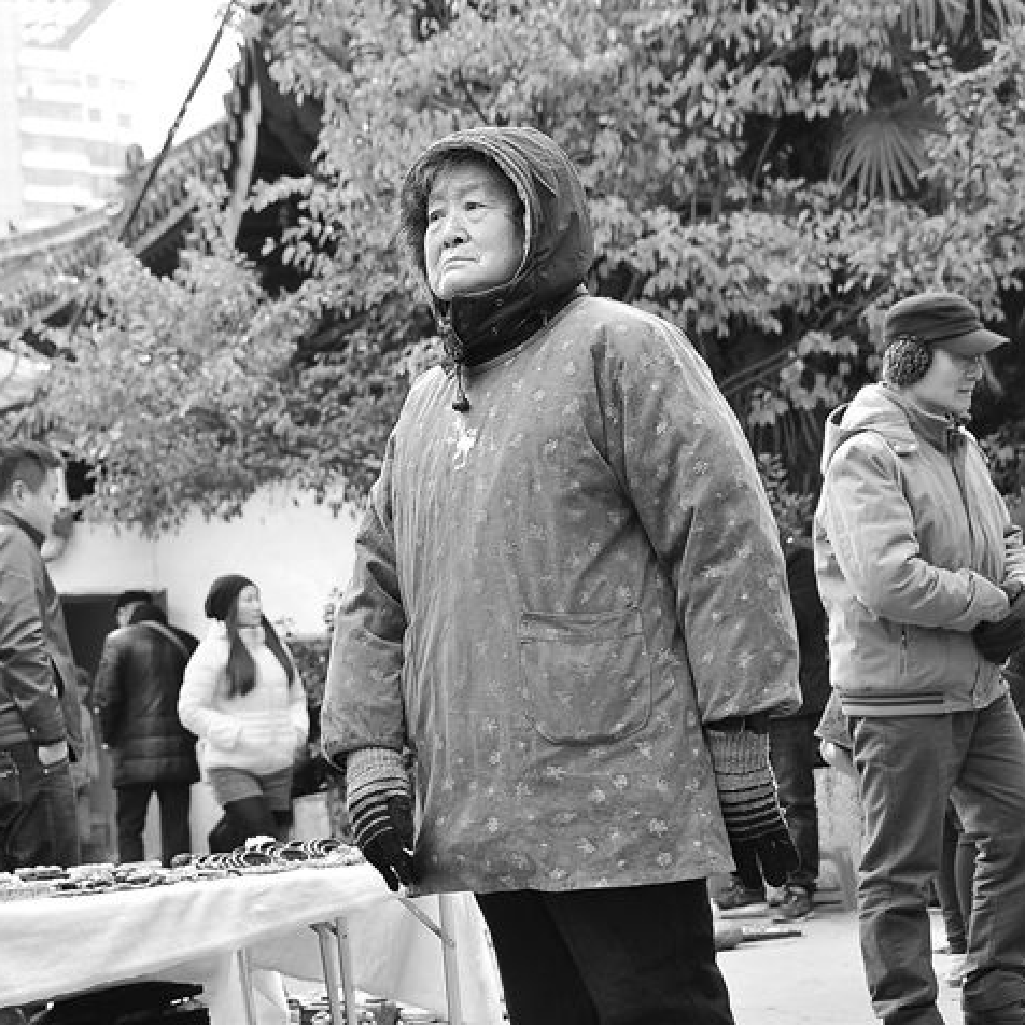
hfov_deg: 26.7
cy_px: 711
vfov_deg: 26.7
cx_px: 332
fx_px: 2144
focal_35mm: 64
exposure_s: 1/320
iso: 500
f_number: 4
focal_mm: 35
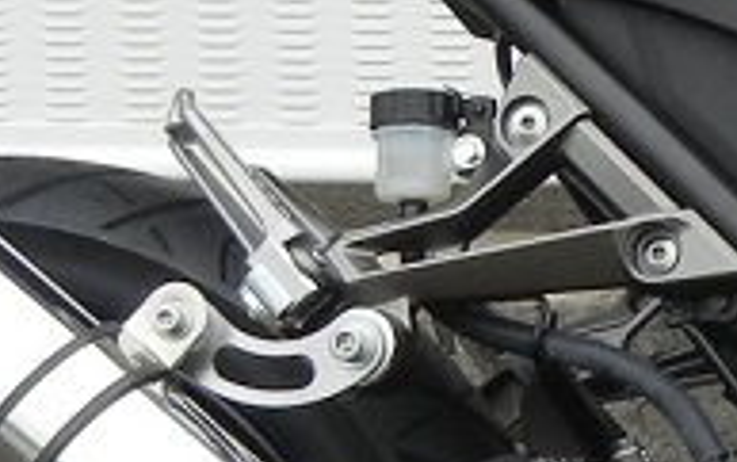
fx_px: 5951
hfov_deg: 6.9
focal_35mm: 296
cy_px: 332
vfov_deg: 4.4
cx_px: 1421
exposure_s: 1/310
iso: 160
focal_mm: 8.1
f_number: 3.8
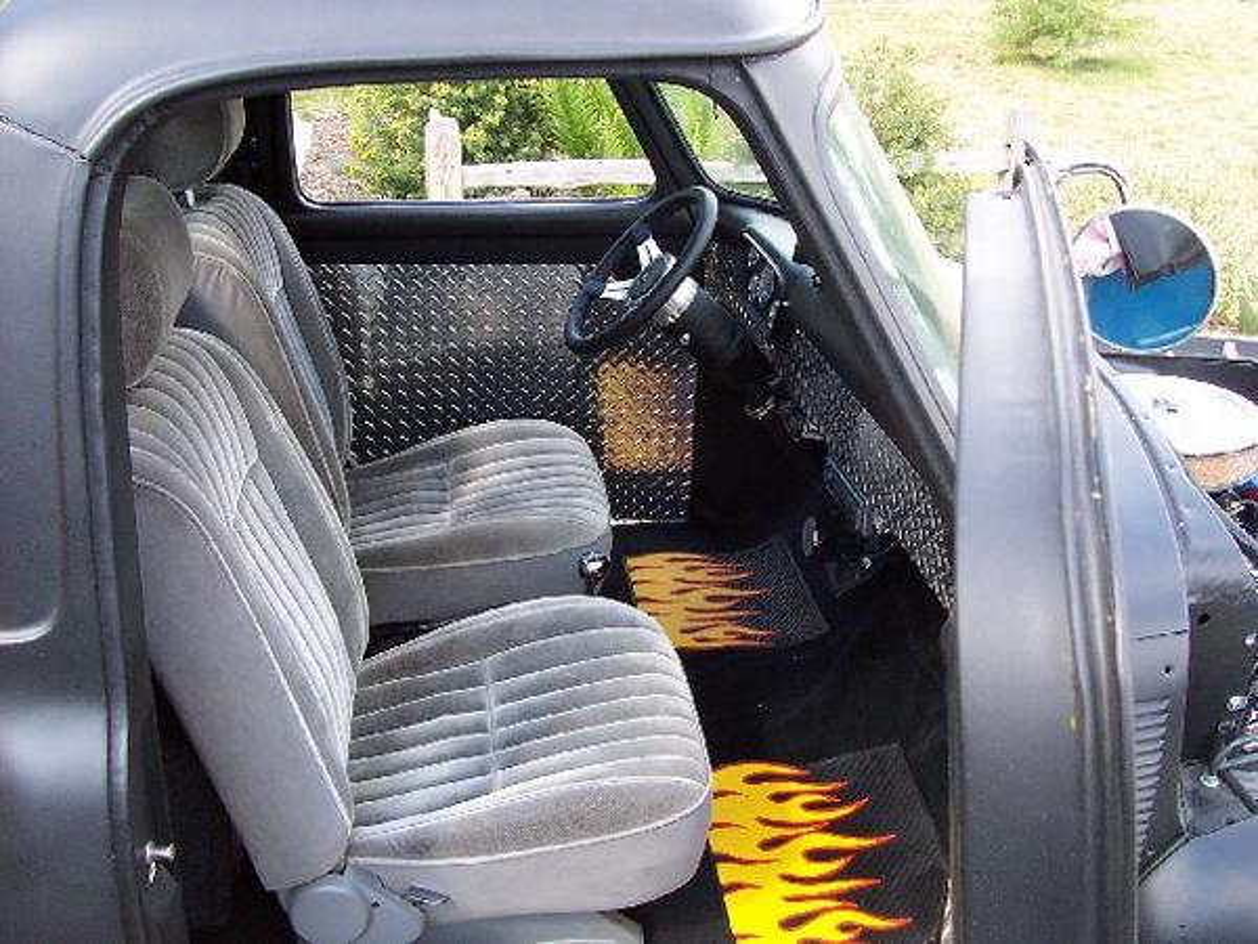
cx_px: 629
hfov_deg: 50.1
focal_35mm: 37
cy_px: 472
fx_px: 1345
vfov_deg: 38.7
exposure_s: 1/250
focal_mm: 5.6
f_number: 2.8
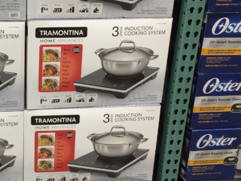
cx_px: 39
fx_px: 397
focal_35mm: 57
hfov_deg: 32.6
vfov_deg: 25.5
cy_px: 62
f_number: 2.2
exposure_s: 1/33
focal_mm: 4.15
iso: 100
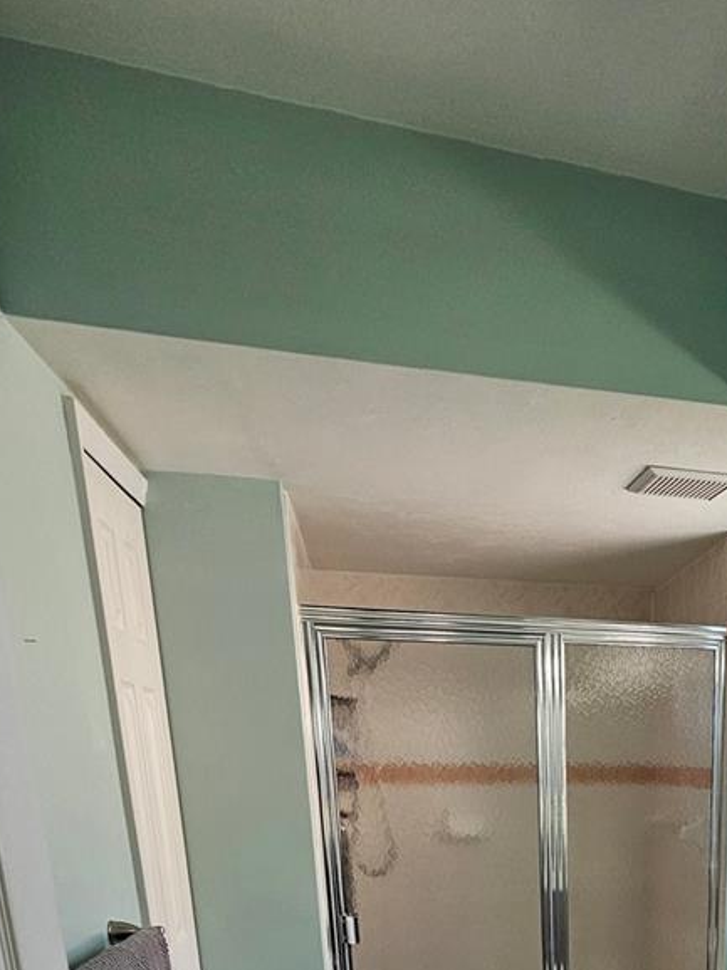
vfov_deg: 50.9
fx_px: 757
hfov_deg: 46.5
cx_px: 648
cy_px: 995
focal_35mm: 27
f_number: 2.2
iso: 160
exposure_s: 1/207
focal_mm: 2.2
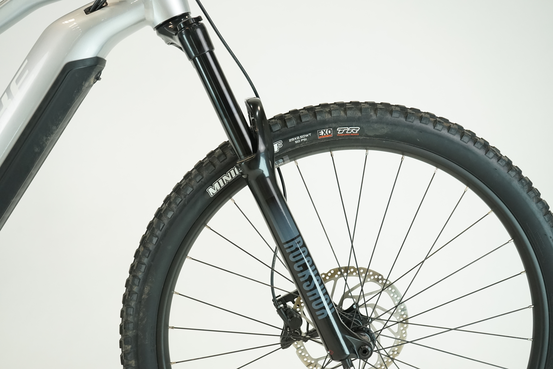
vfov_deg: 33.4
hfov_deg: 48.5
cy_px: 184
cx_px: 276
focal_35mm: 40
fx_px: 614
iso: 1600
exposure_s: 1/200
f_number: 5.6
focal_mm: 40
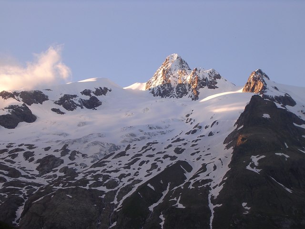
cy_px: 114
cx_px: 152
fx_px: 969
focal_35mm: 110
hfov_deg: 17.9
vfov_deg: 13.5
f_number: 4.8
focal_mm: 16.7
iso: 100
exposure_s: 1/120
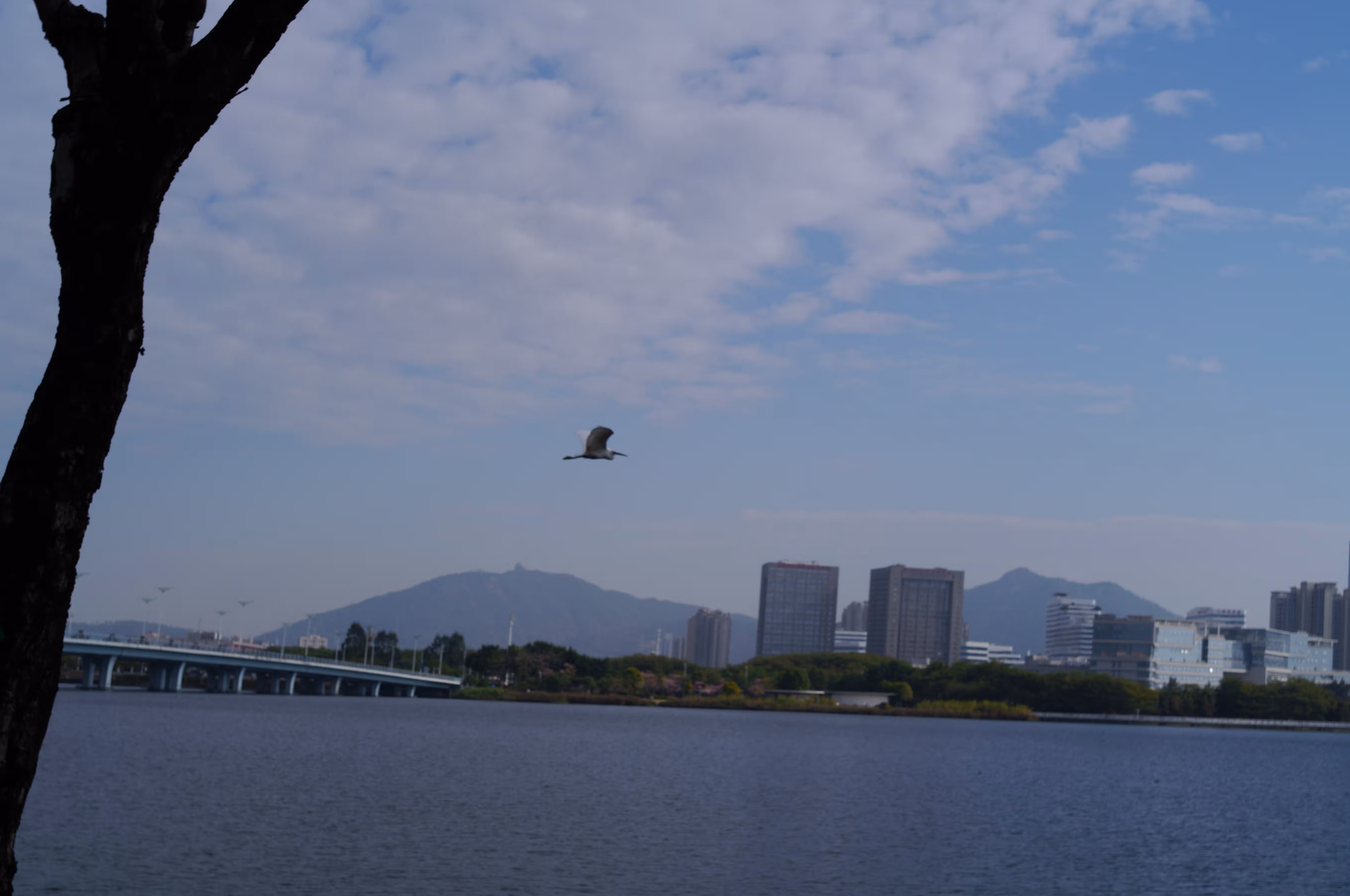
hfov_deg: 43.7
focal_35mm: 45
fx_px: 1685
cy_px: 465
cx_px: 657
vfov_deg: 29.8
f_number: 8
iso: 100
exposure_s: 1/640
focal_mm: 26
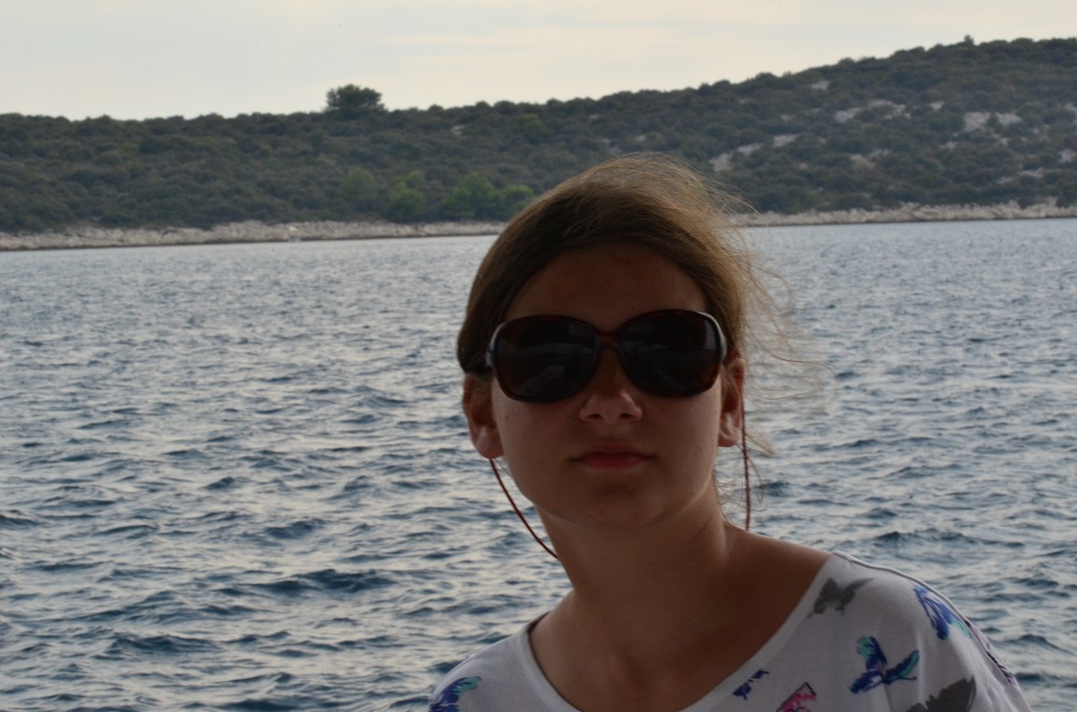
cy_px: 356
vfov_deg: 13.0
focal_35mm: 105
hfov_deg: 19.5
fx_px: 3134
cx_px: 538
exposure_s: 1/60
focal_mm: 70
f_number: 32
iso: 500
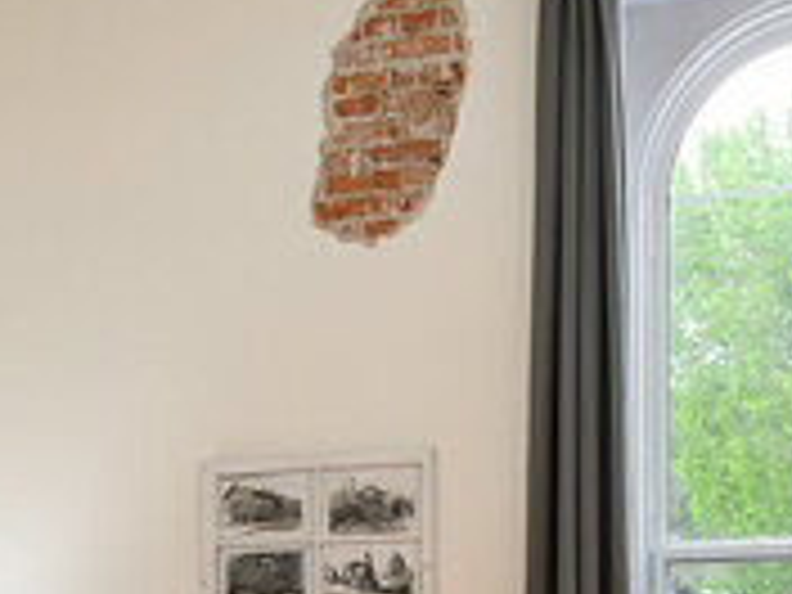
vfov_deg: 21.1
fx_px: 1481
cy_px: 713
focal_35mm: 65
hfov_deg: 29.6
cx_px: 243
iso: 800
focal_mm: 18.5
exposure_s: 1/20
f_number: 8
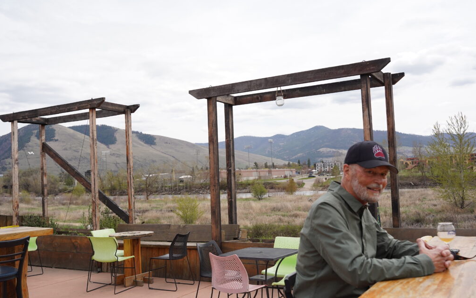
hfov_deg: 55.7
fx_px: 450
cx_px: 238
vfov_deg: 36.5
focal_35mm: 35
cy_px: 155
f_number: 5.6
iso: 400
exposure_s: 1/1250
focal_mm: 33.7
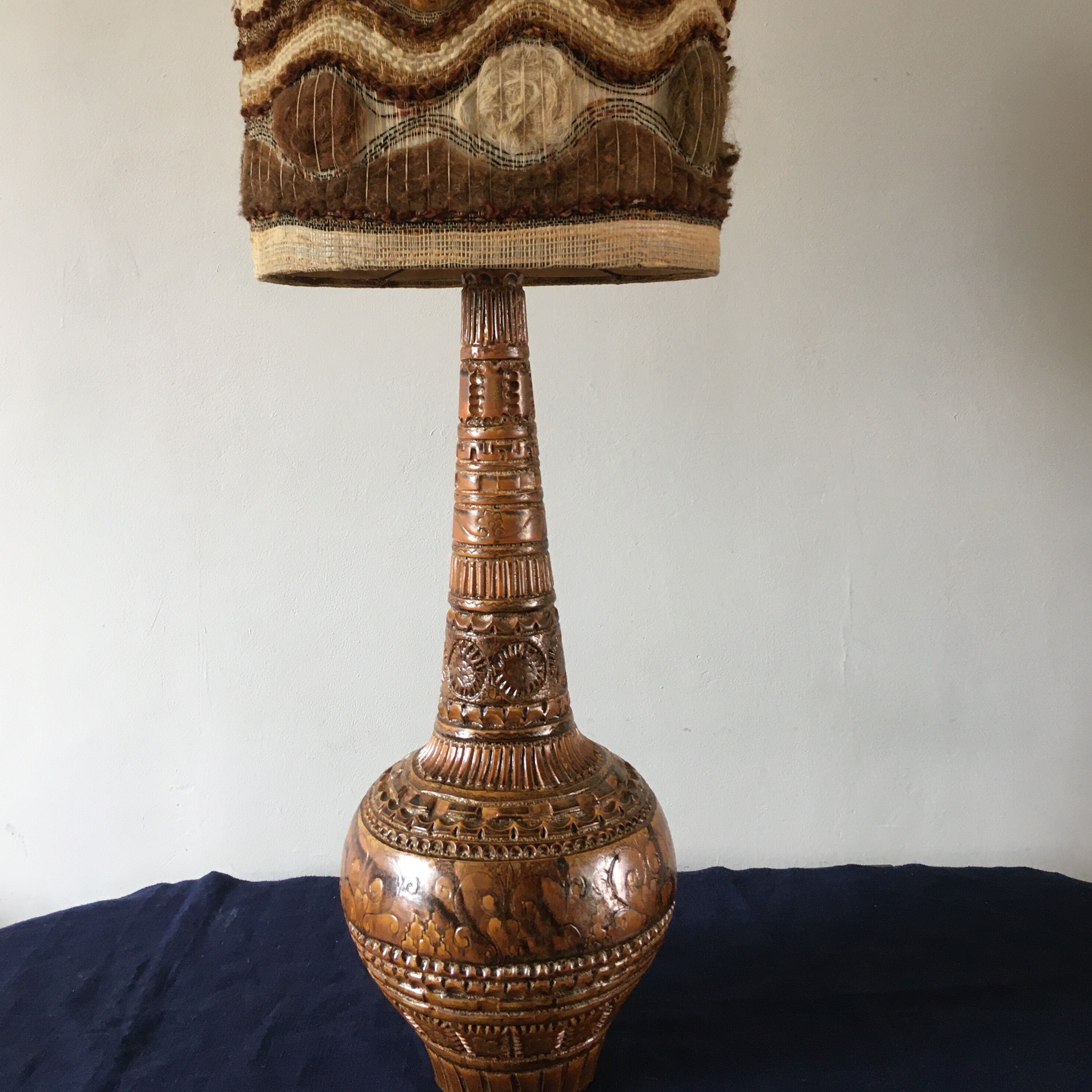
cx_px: 540
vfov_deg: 46.5
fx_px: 1249
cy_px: 364
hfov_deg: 47.2
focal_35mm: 35
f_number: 2.2
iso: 100
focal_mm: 4.15
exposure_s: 1/33
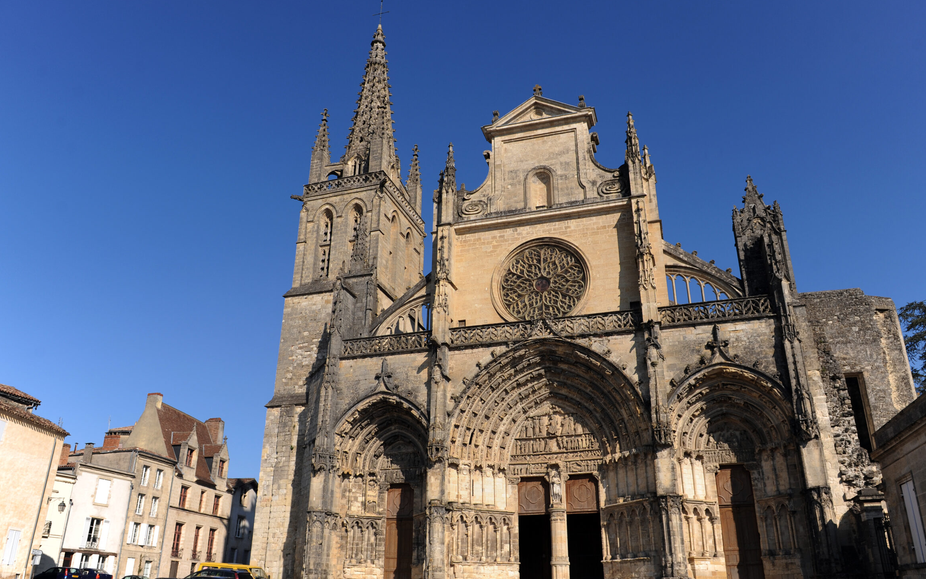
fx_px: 681
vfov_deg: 46.0
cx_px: 481
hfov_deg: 68.4
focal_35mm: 27
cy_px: 299
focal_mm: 24
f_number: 6.3
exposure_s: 1/1000
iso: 200
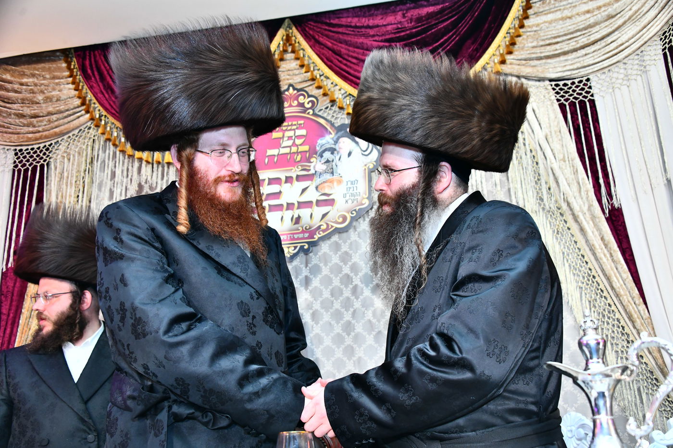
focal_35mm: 36
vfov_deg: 36.9
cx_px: 336
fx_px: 673
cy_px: 224
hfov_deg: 53.1
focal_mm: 36
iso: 2000
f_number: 5
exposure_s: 1/125
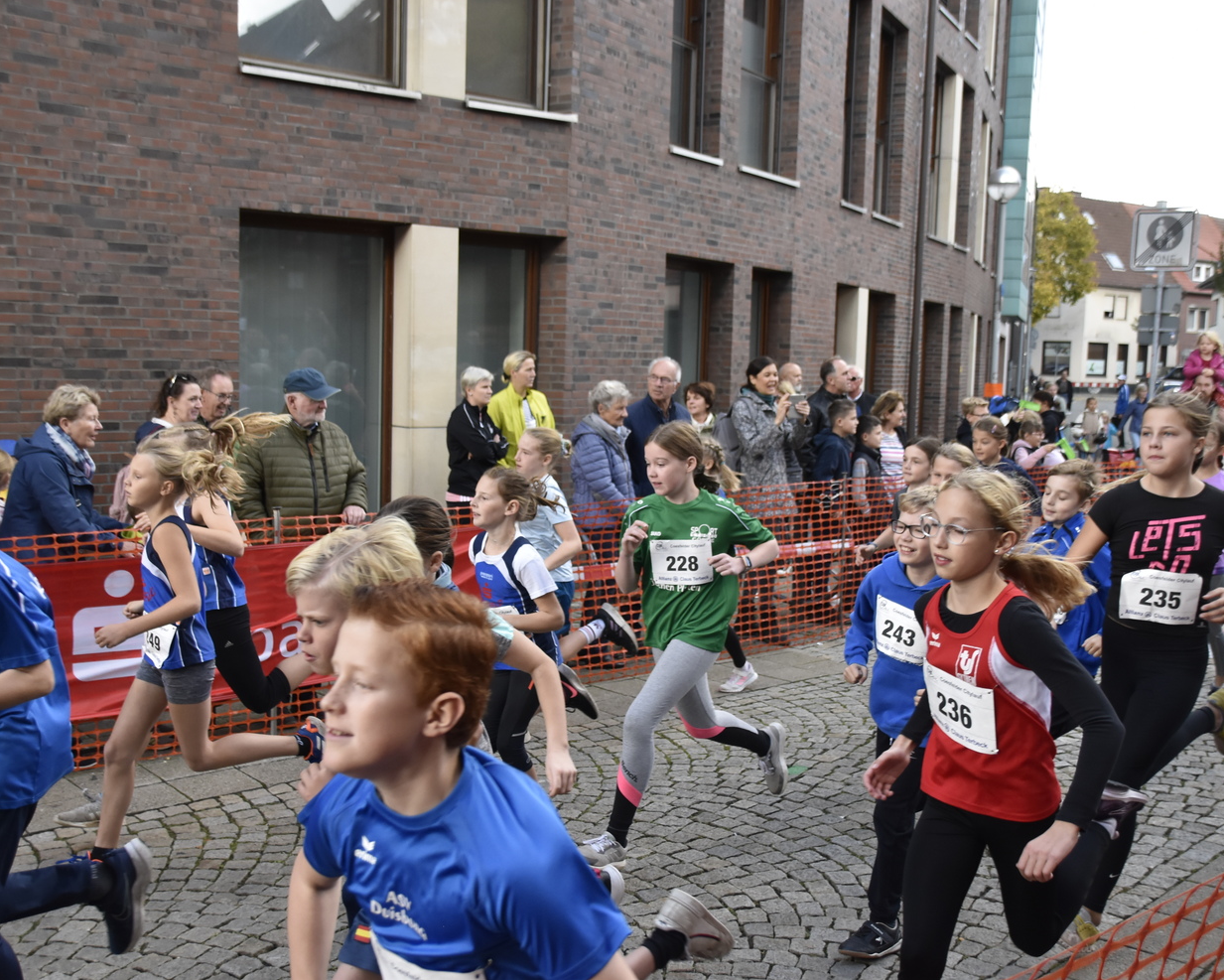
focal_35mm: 44
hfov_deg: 42.0
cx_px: 623
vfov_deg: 34.2
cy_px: 490
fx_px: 1594
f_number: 4
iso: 800
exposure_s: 1/800
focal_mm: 26
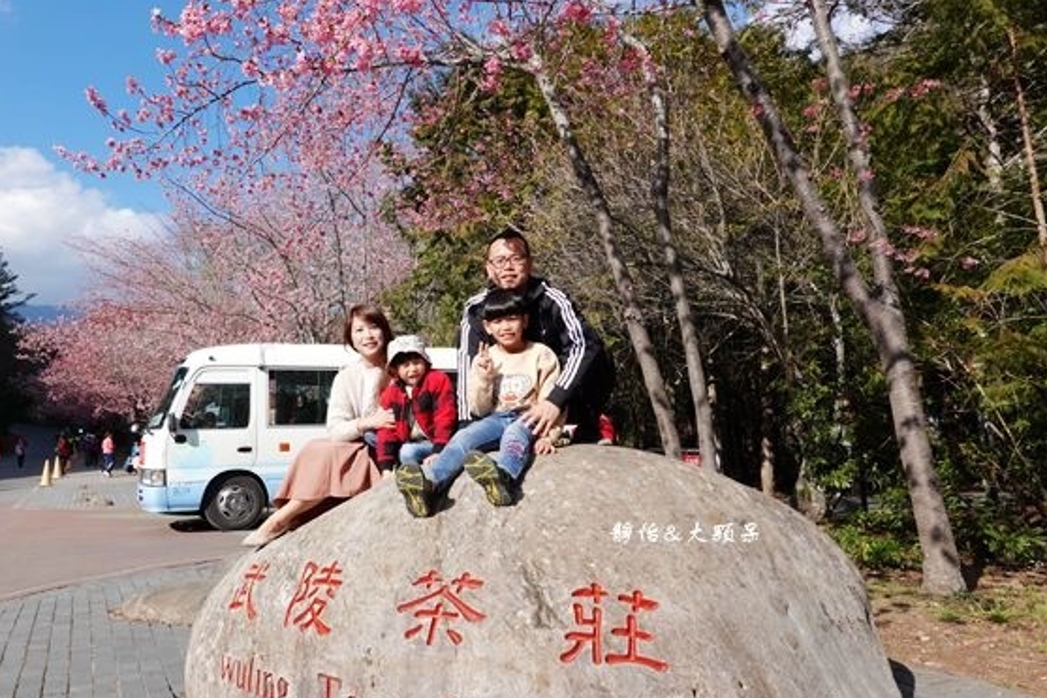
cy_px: 360
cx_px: 442
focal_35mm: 28
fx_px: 814
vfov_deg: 46.4
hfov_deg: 65.1
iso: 125
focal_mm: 9
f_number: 3.5
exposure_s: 1/1000
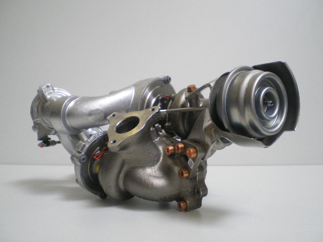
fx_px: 355
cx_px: 162
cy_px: 121
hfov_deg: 49.0
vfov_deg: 37.7
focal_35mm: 38
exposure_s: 1/30
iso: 400
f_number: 3.1
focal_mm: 6.3
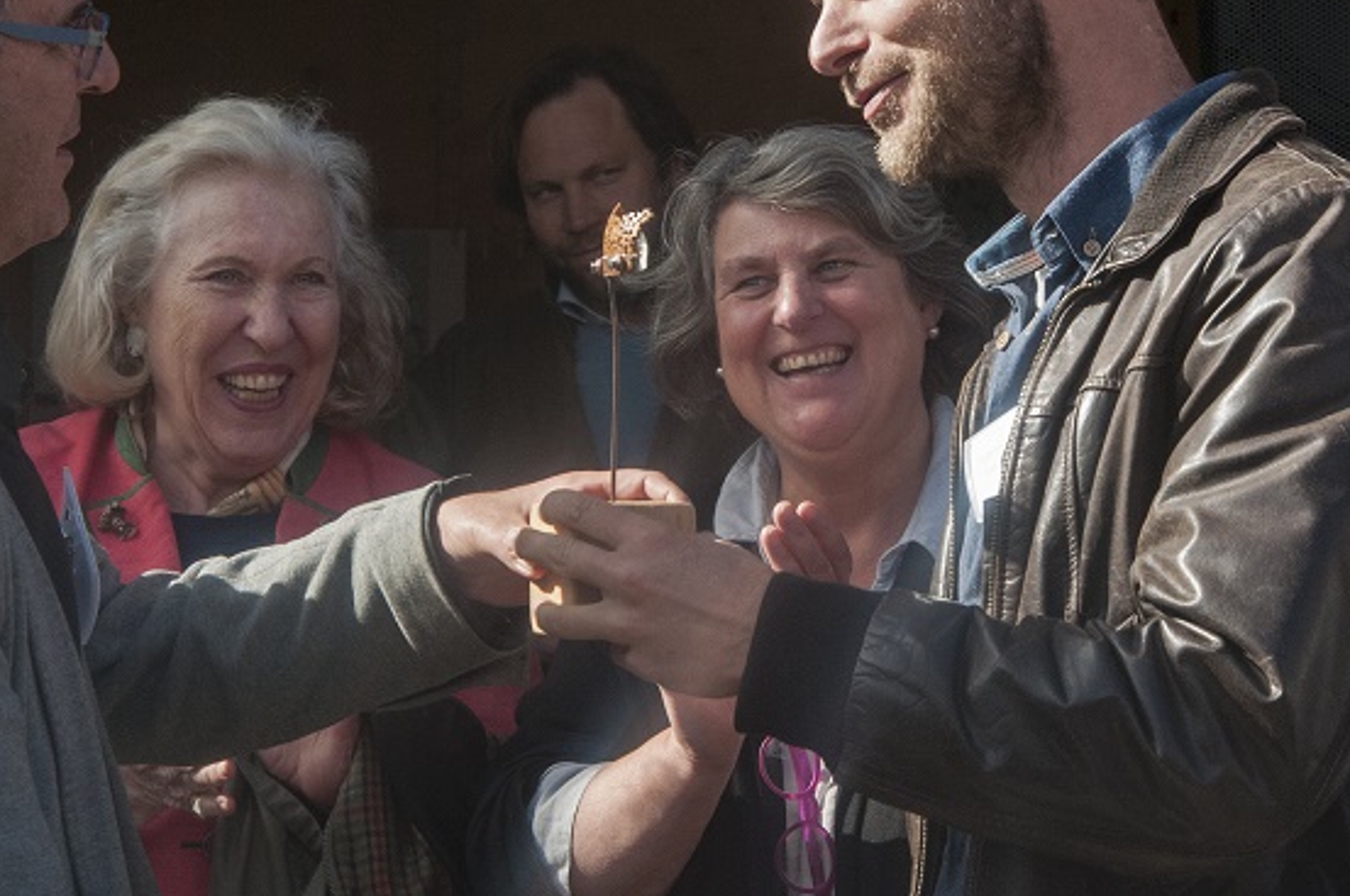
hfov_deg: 11.6
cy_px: 316
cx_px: 471
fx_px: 6665
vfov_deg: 7.7
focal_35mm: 178
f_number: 11
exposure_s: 1/500
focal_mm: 80
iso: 640
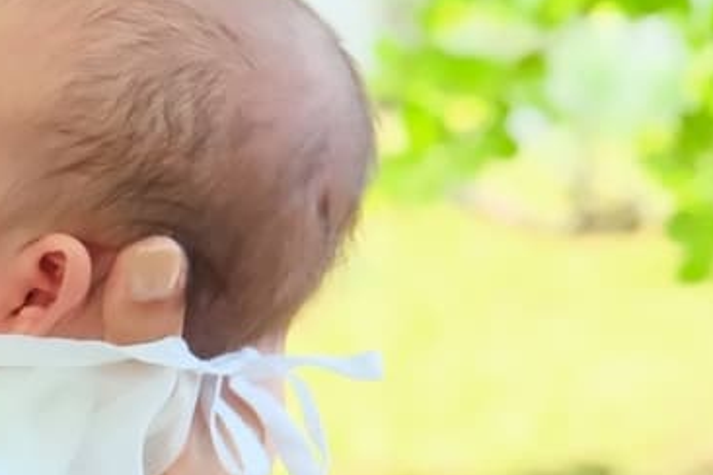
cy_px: 100
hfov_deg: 5.0
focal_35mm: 413
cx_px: -210
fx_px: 8179
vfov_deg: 3.3
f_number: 5.6
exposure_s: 1/200
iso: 1600
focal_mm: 70
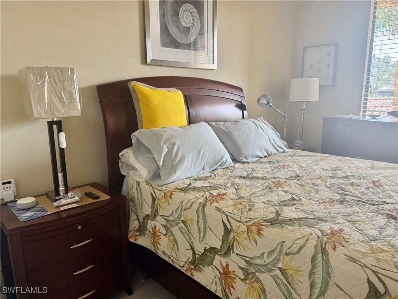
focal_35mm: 24
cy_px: 150
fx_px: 276
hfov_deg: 71.6
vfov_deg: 56.8
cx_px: 199
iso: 250
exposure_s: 1/120
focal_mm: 6.76
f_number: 1.78
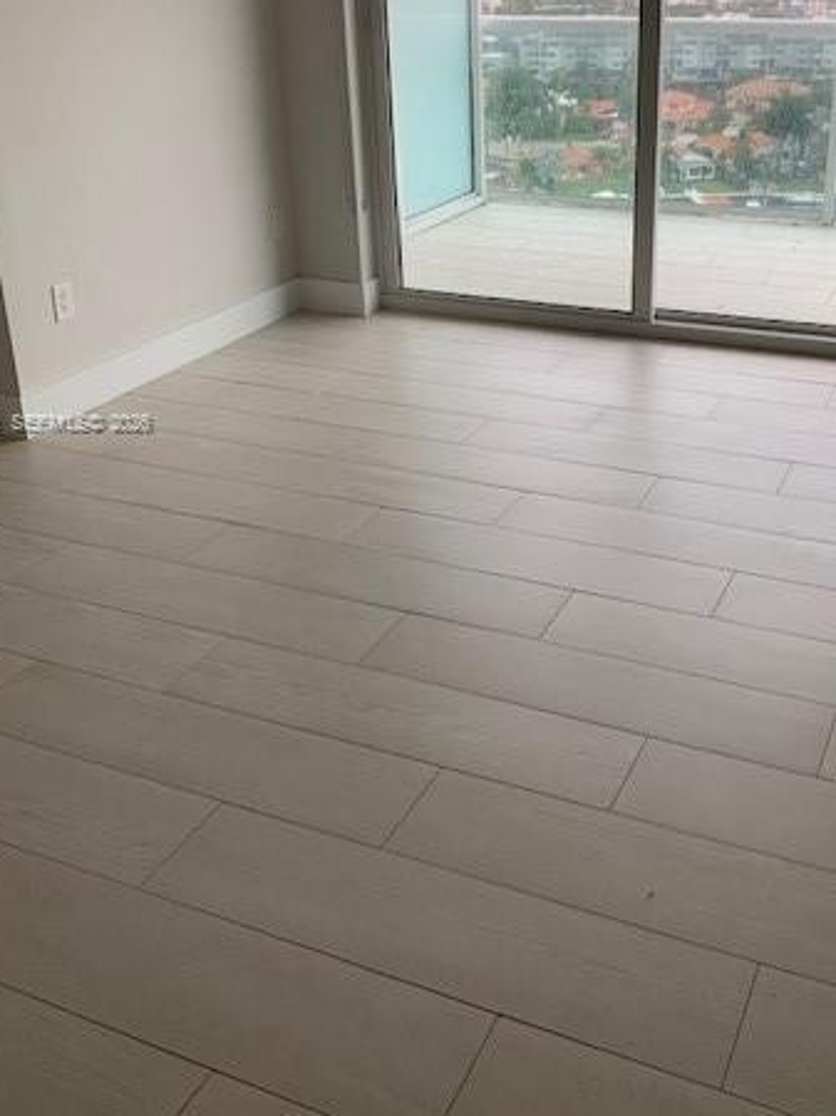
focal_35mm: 37
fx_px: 1193
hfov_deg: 38.5
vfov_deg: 49.7
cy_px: 424
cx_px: 499
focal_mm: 4.25
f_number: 1.8
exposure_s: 1/203
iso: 25
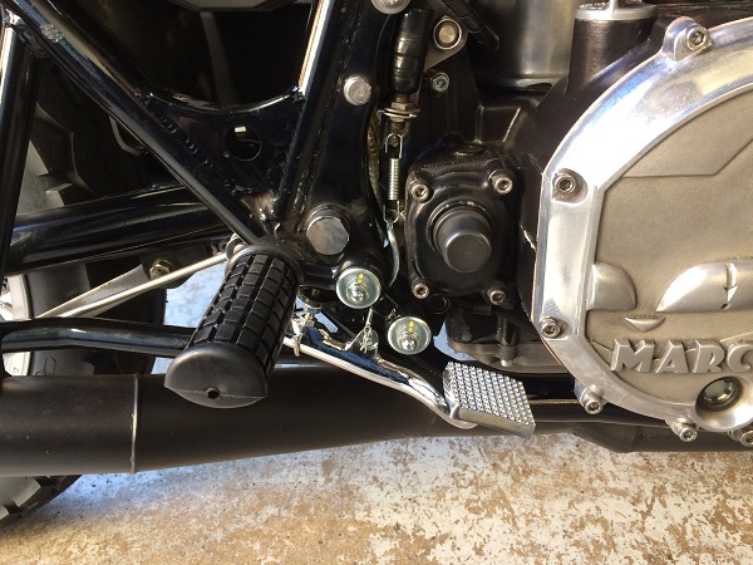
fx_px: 631
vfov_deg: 48.2
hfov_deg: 61.7
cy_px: 282
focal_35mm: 29
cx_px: 376
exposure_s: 1/30
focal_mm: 4.15
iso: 64
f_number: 2.2
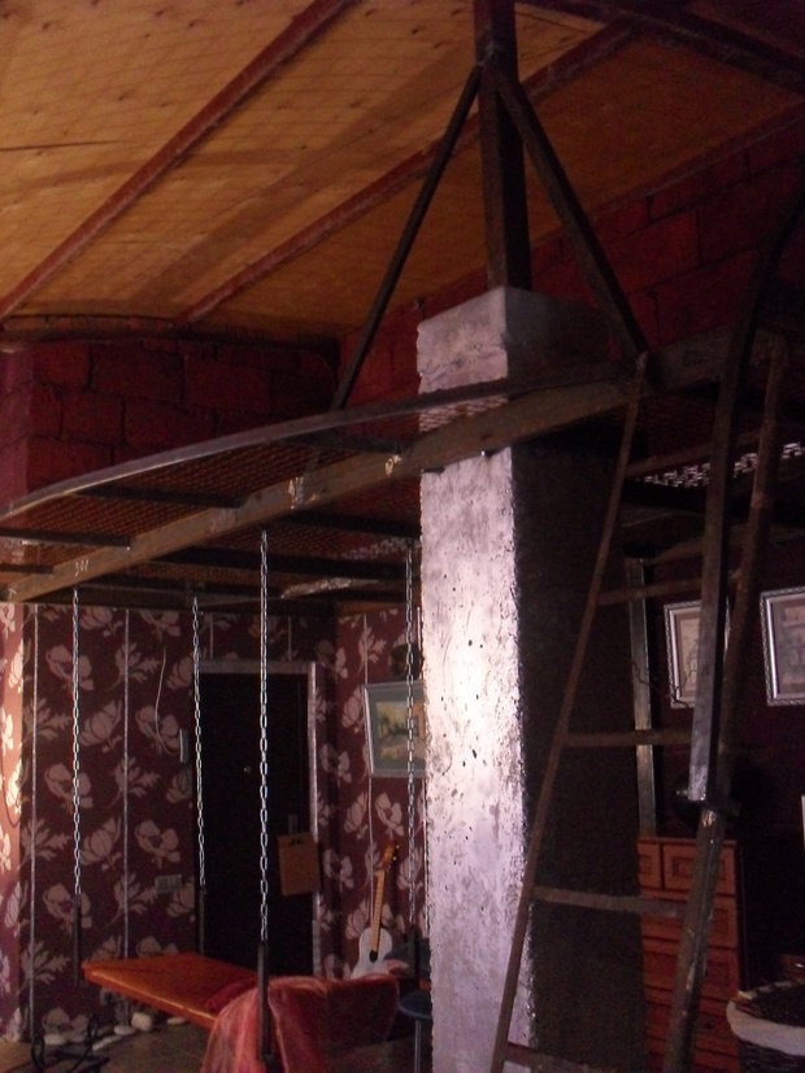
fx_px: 1179
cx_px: 402
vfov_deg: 49.0
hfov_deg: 37.7
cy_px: 536
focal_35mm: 38
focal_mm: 6.3
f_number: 2.8
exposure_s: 1/15
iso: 400
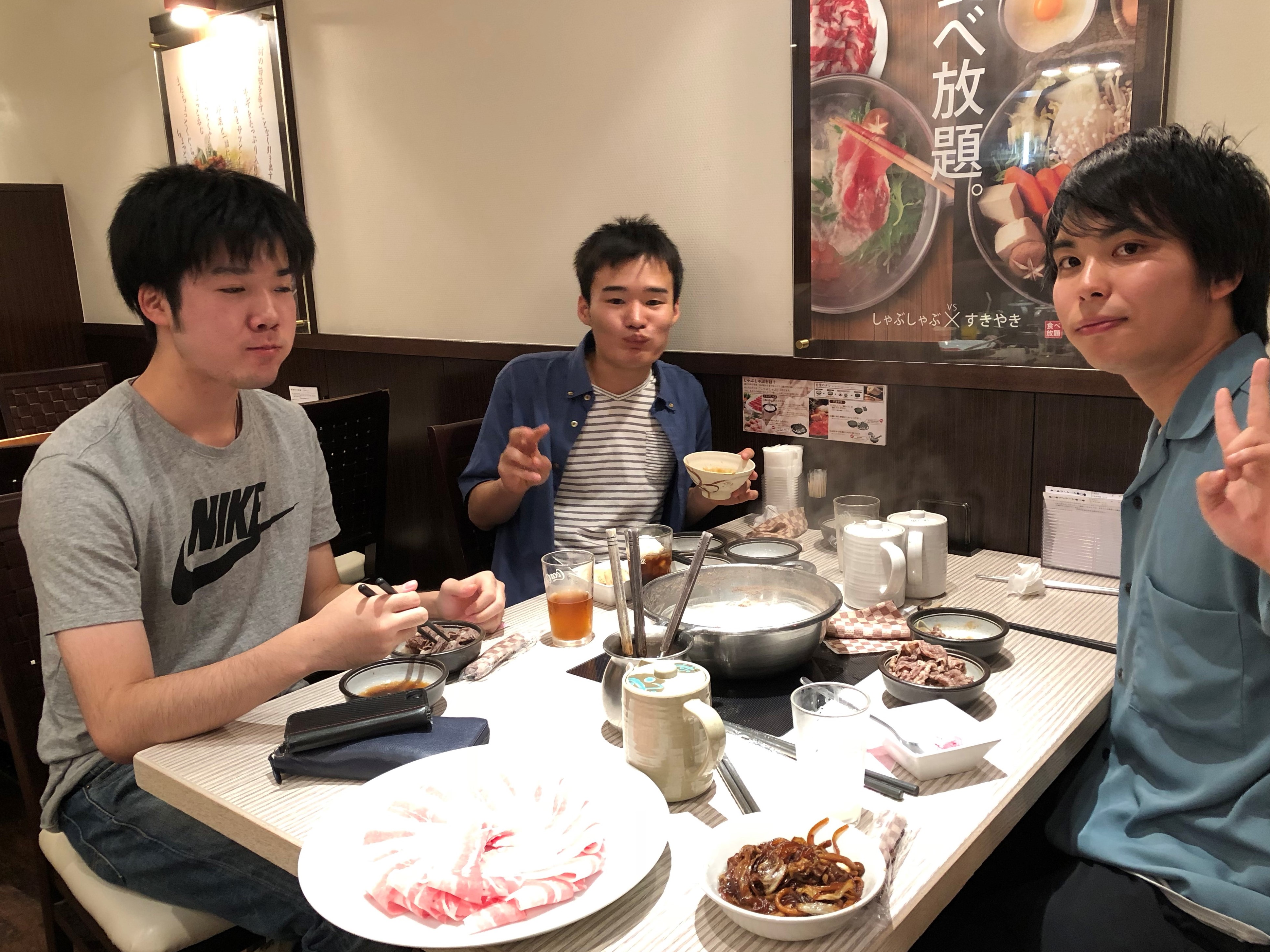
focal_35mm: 29
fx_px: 1064
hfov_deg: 61.6
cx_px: 656
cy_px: 484
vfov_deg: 48.2
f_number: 1.8
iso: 200
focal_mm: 3.99
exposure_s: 1/50
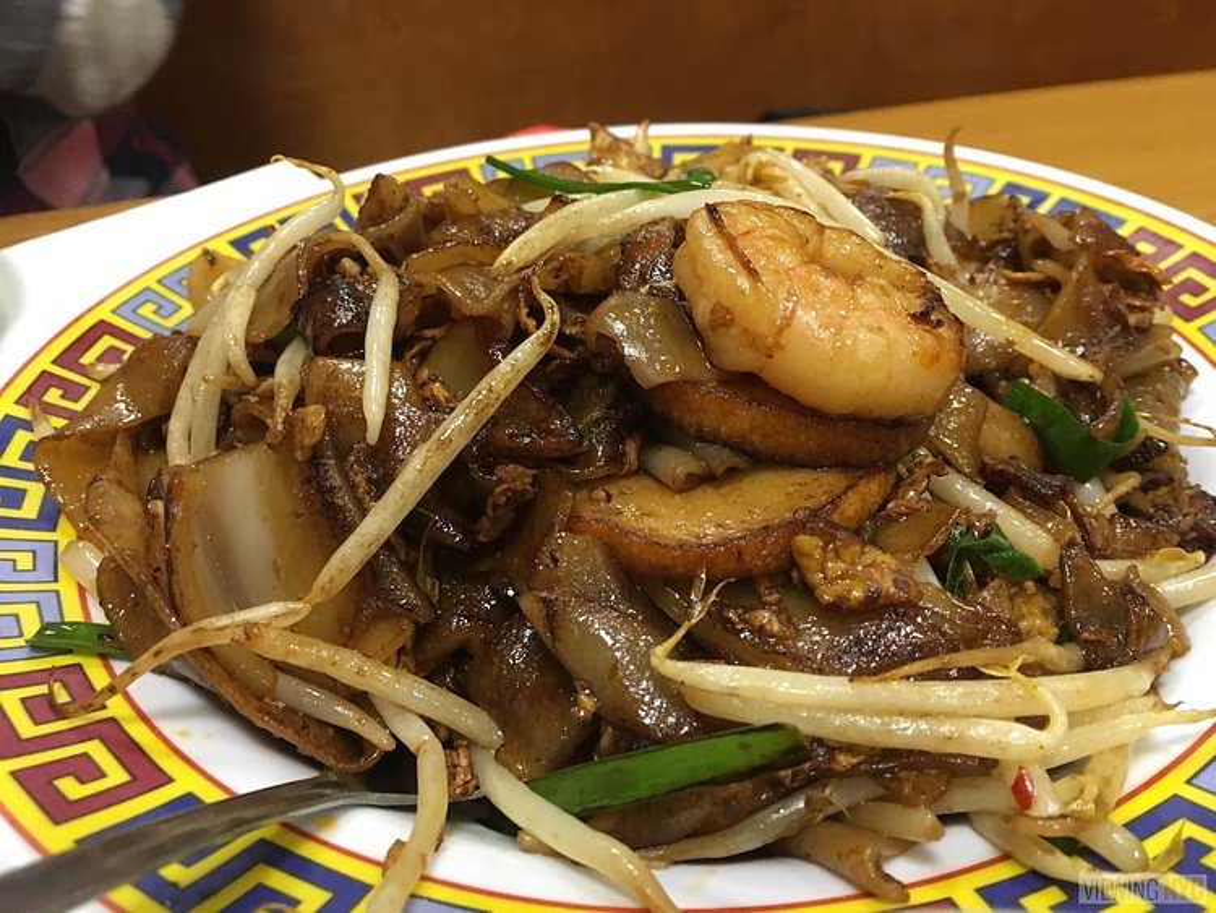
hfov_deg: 61.6
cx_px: 608
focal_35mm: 29
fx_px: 1019
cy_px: 456
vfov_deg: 48.3
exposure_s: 1/24
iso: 200
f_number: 2.2
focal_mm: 4.15
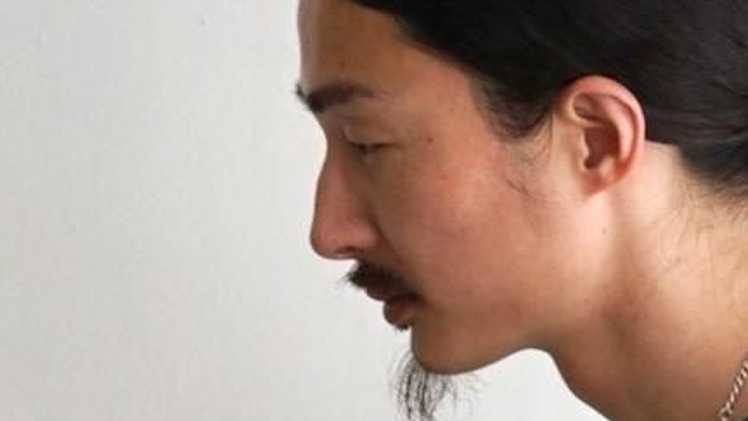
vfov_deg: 4.7
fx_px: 4939
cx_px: 728
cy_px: 1227
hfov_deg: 8.6
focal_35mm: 249
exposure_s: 1/160
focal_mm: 57
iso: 800
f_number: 5
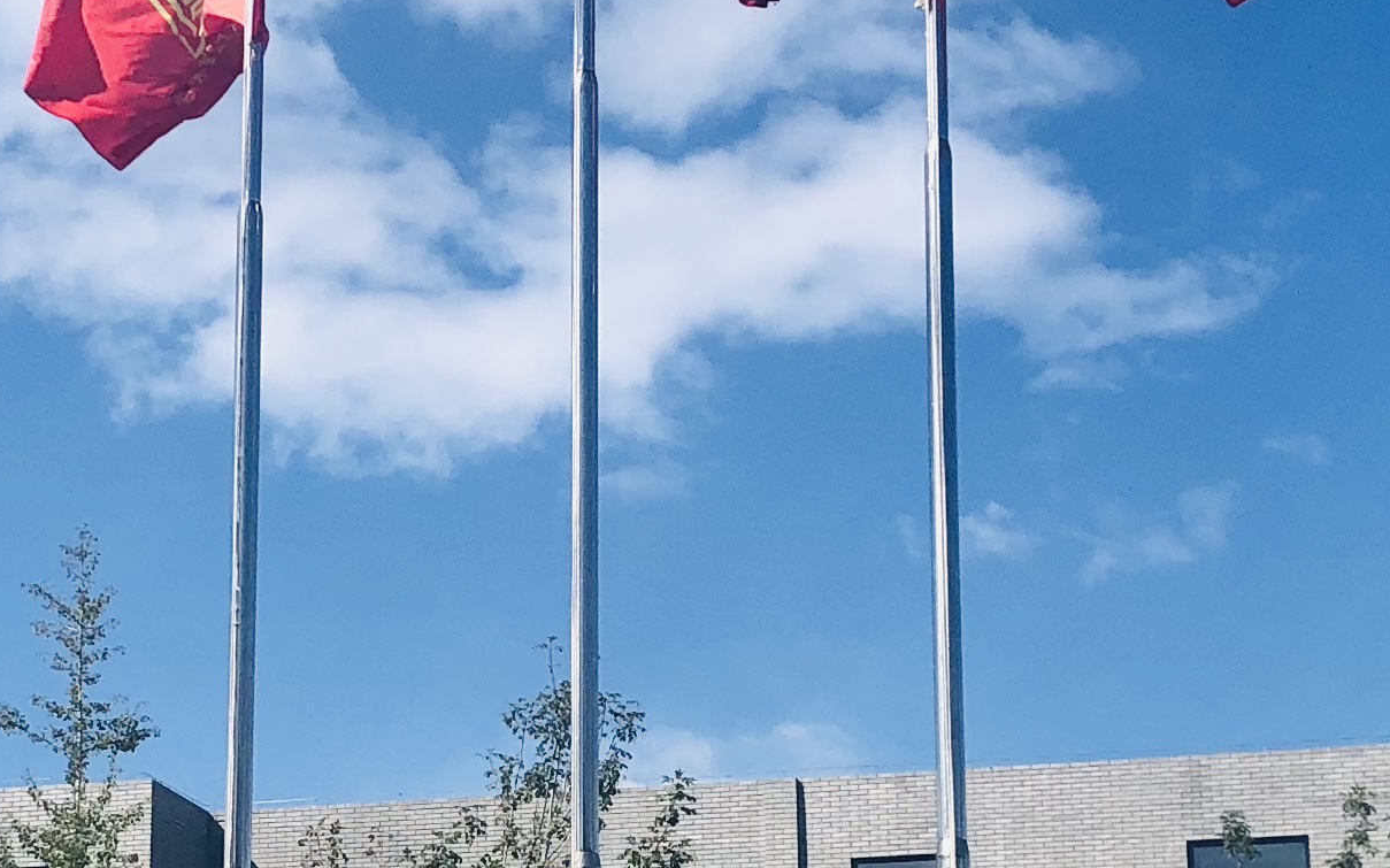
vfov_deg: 13.1
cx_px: 398
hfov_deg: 20.9
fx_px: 3749
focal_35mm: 99
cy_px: 712
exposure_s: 1/2525
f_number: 1.8
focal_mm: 4
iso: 20
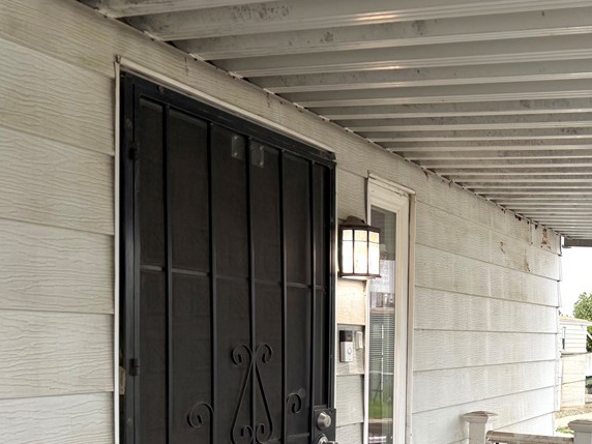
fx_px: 735
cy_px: 376
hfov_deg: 41.8
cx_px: 478
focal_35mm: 43
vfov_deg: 32.4
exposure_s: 1/223
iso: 80
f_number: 1.78
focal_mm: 6.76
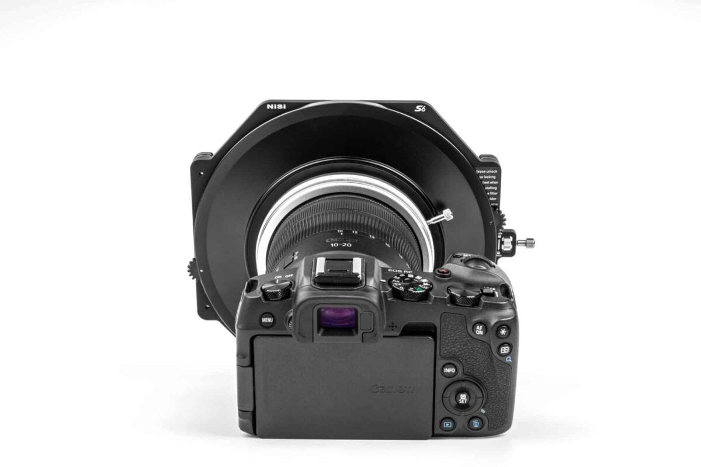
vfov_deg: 19.5
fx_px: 1363
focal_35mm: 70
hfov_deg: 28.8
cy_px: 234
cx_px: 350
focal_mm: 70
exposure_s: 1/160
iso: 100
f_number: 14
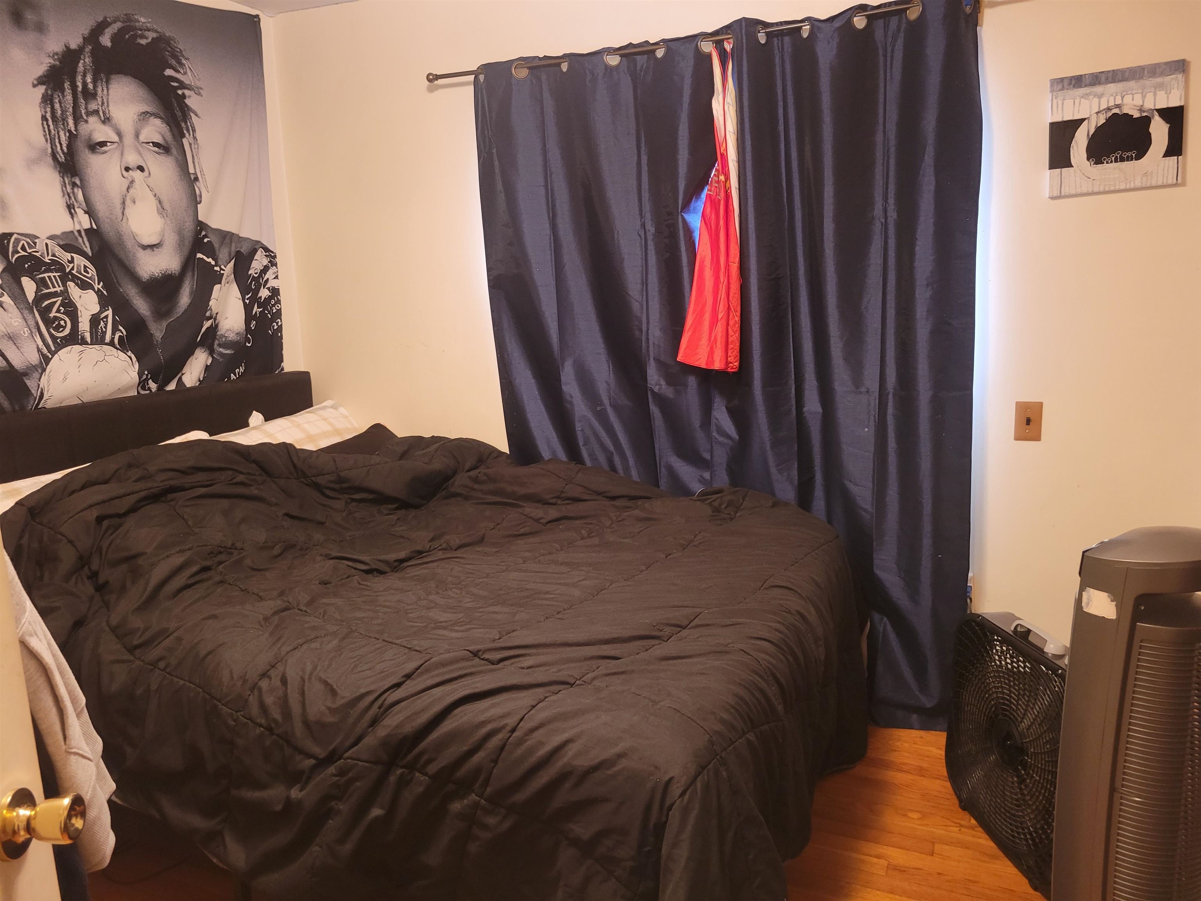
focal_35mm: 26
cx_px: 600
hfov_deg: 67.3
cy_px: 450
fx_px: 902
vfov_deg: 53.1
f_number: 1.8
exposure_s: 1/40
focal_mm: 5.4
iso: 500
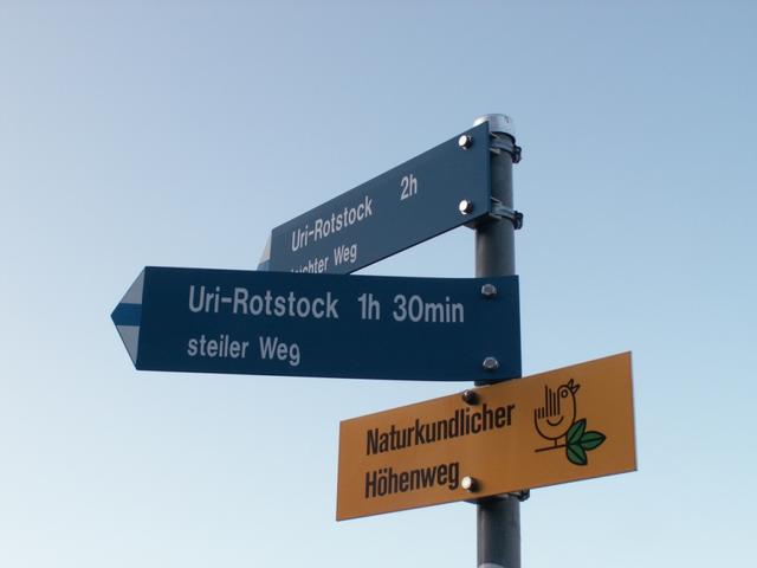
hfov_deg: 36.2
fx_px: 1159
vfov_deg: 27.5
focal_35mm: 53
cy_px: 284
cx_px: 378
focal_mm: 8.78
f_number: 5
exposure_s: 1/100
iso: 50
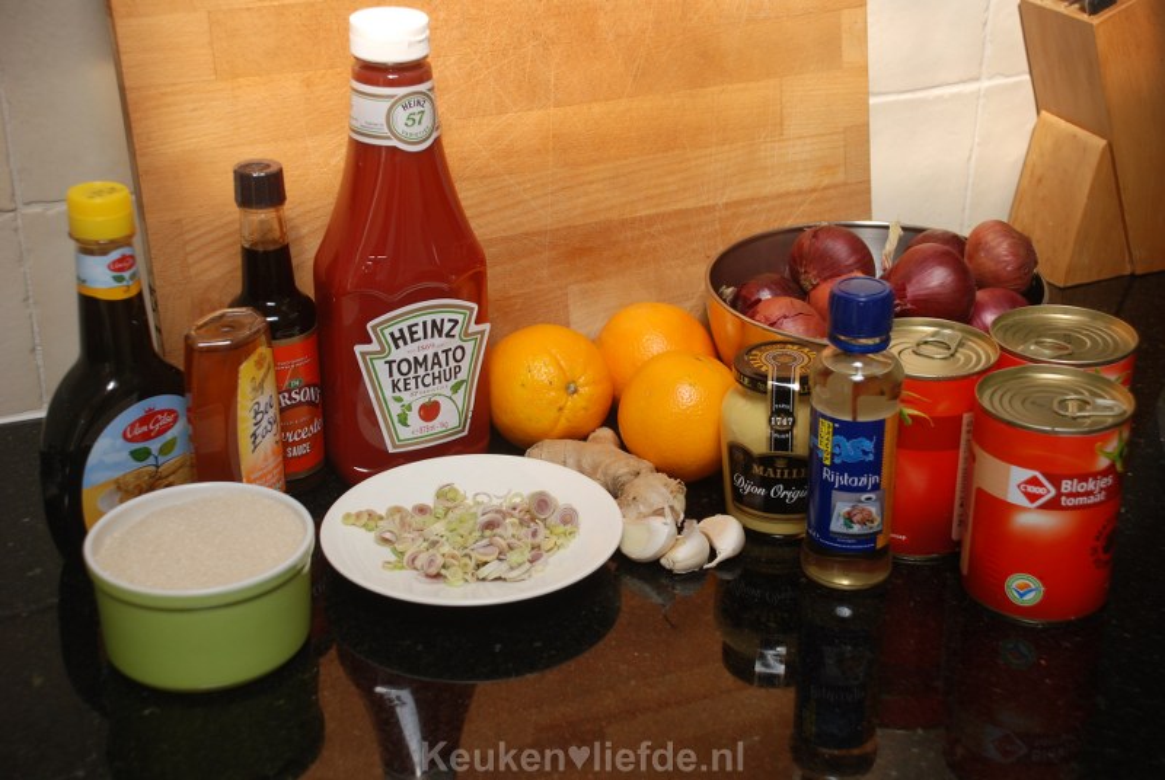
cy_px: 390
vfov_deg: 22.7
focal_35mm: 60
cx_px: 582
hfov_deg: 33.4
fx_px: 1945
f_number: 5.6
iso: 200
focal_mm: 40
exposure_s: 1/125
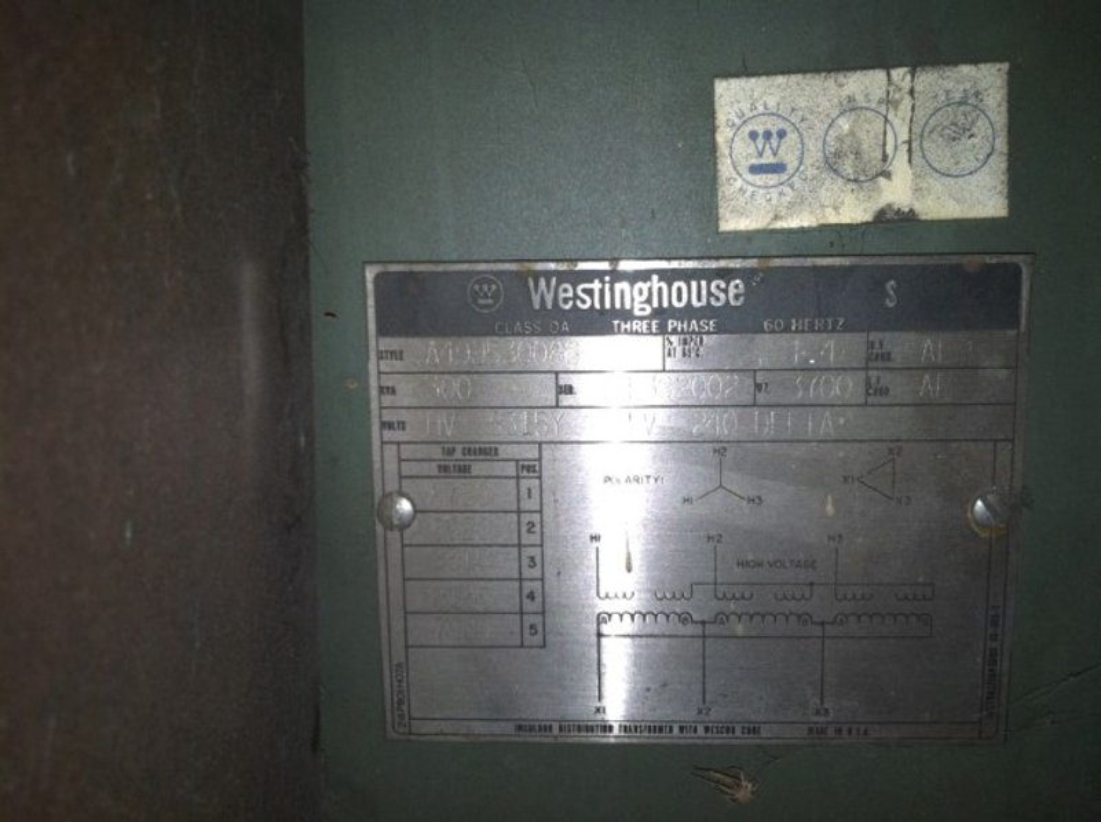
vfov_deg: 40.6
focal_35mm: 35
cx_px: 550
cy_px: 411
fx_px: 1111
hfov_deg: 52.7
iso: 80
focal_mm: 3.85
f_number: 2.8
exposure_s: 1/64
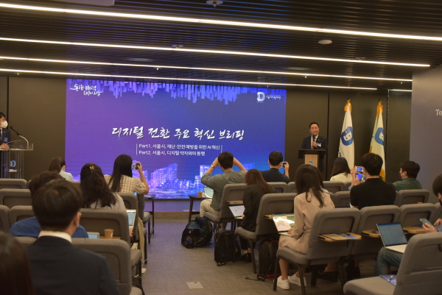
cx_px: 221
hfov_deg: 46.4
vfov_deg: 31.9
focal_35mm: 42
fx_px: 516
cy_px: 148
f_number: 4.5
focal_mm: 42
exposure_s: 1/200
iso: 1600
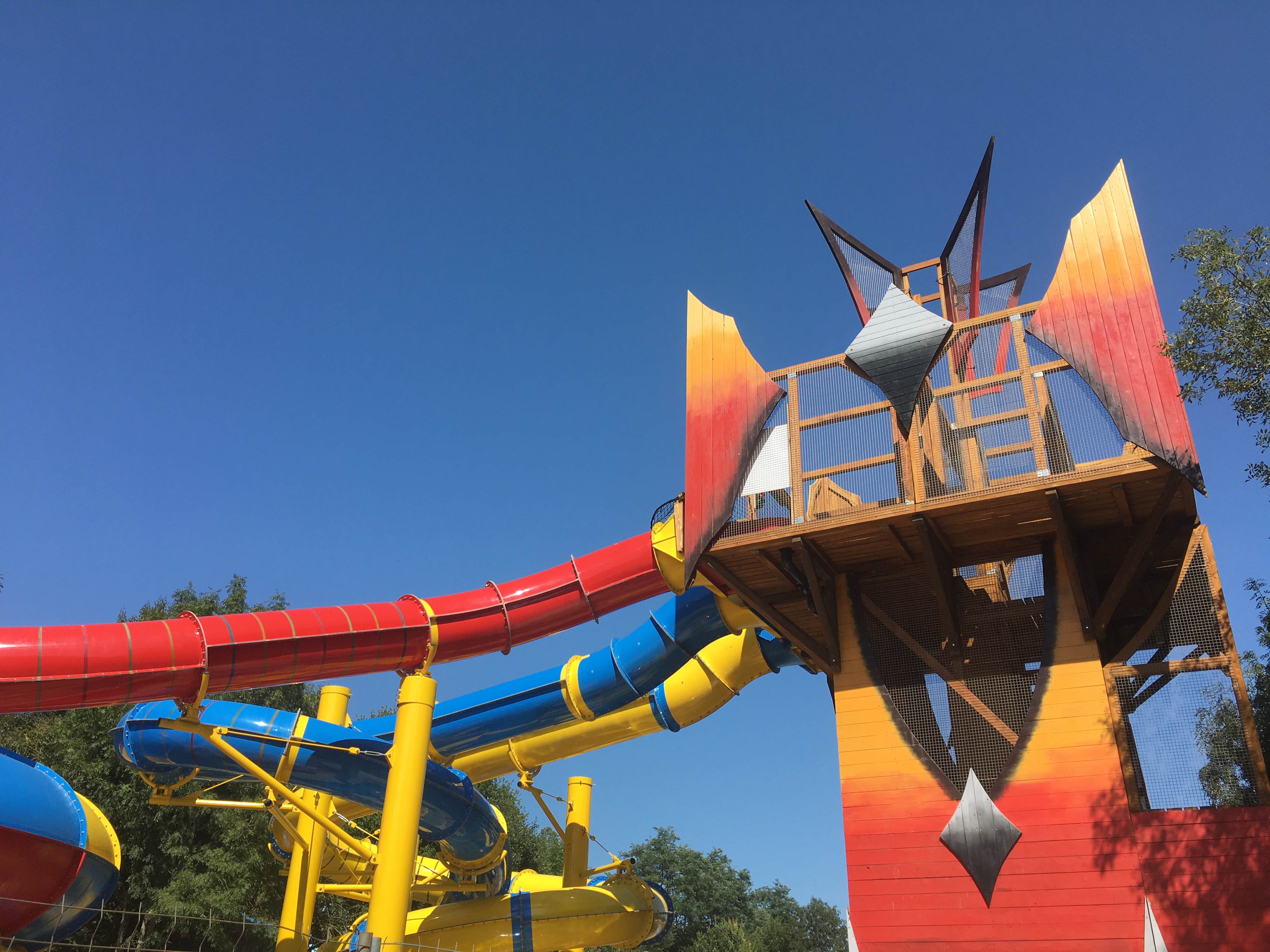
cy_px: 476
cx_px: 635
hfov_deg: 61.7
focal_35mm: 29
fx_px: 1064
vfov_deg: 48.2
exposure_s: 1/1451
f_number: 2.2
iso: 25
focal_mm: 4.15
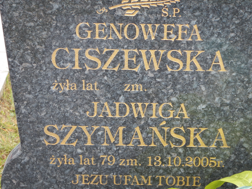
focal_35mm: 120
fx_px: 874
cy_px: 94
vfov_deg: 12.3
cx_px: 126
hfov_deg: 16.4
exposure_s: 1/60
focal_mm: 21.5
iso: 125
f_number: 4.9
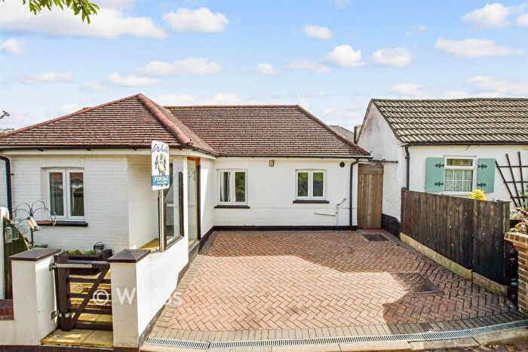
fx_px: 220
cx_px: 264
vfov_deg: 77.4
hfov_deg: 100.4
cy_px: 176
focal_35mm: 15
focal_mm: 10
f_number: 8
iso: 400
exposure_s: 1/1600
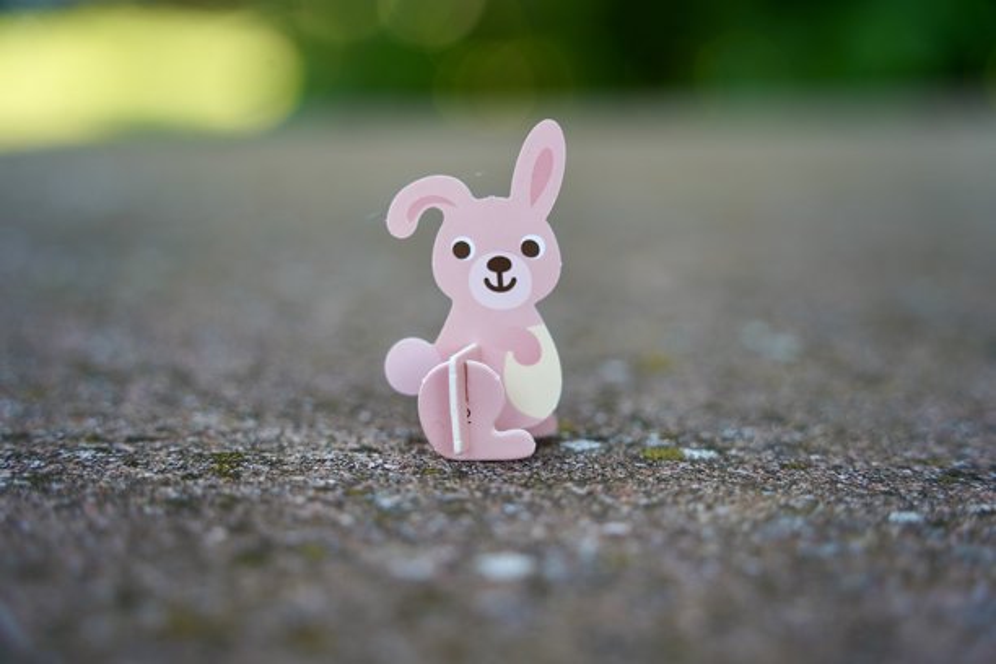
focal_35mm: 63
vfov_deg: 21.6
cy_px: 332
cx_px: 498
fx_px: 1743
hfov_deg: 31.9
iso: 100
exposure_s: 1/80
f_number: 4
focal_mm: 63
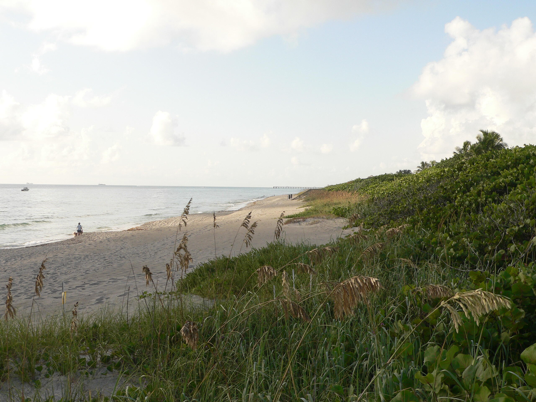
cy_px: 201
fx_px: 712
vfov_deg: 31.5
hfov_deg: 41.2
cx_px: 268
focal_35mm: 46
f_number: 4.6
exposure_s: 1/320
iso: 80
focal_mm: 7.7
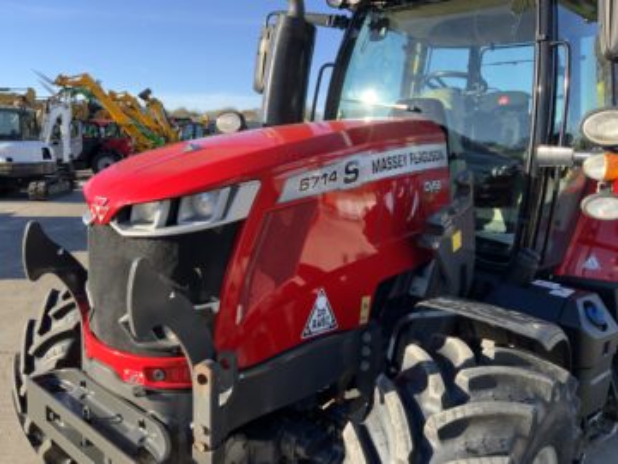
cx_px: 309
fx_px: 518
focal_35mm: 29
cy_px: 232
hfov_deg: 61.7
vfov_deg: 48.2
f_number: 1.8
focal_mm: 3
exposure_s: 1/574
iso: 16
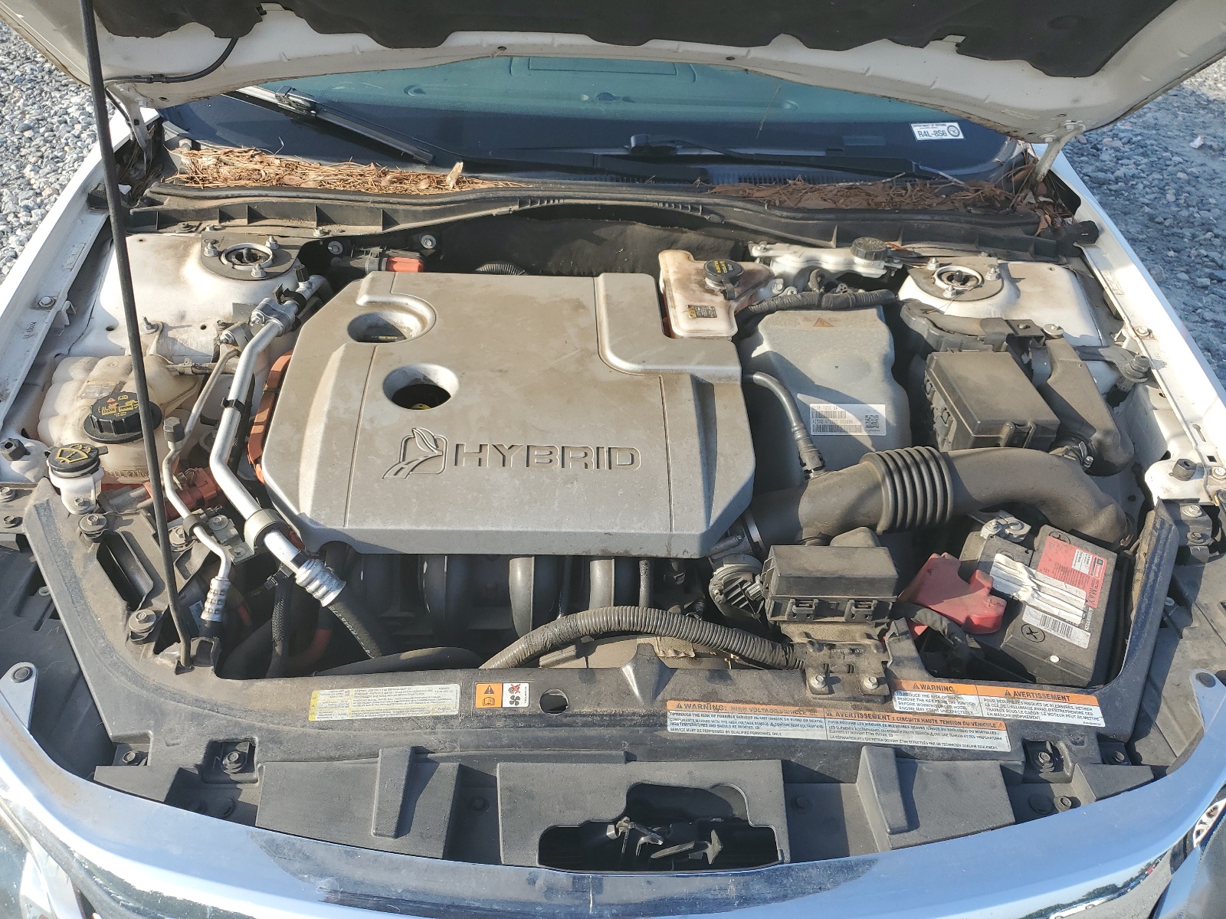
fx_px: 921
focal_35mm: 26
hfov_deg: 67.3
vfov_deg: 53.1
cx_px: 613
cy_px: 460
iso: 50
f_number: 1.5
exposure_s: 1/625
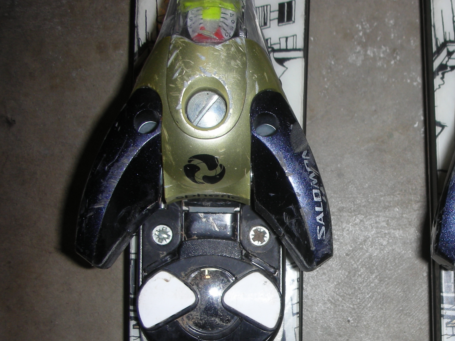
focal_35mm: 54
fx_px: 710
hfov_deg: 34.7
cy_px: 255
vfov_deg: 26.7
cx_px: 349
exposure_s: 1/60.1
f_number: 3
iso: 50
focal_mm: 5.8
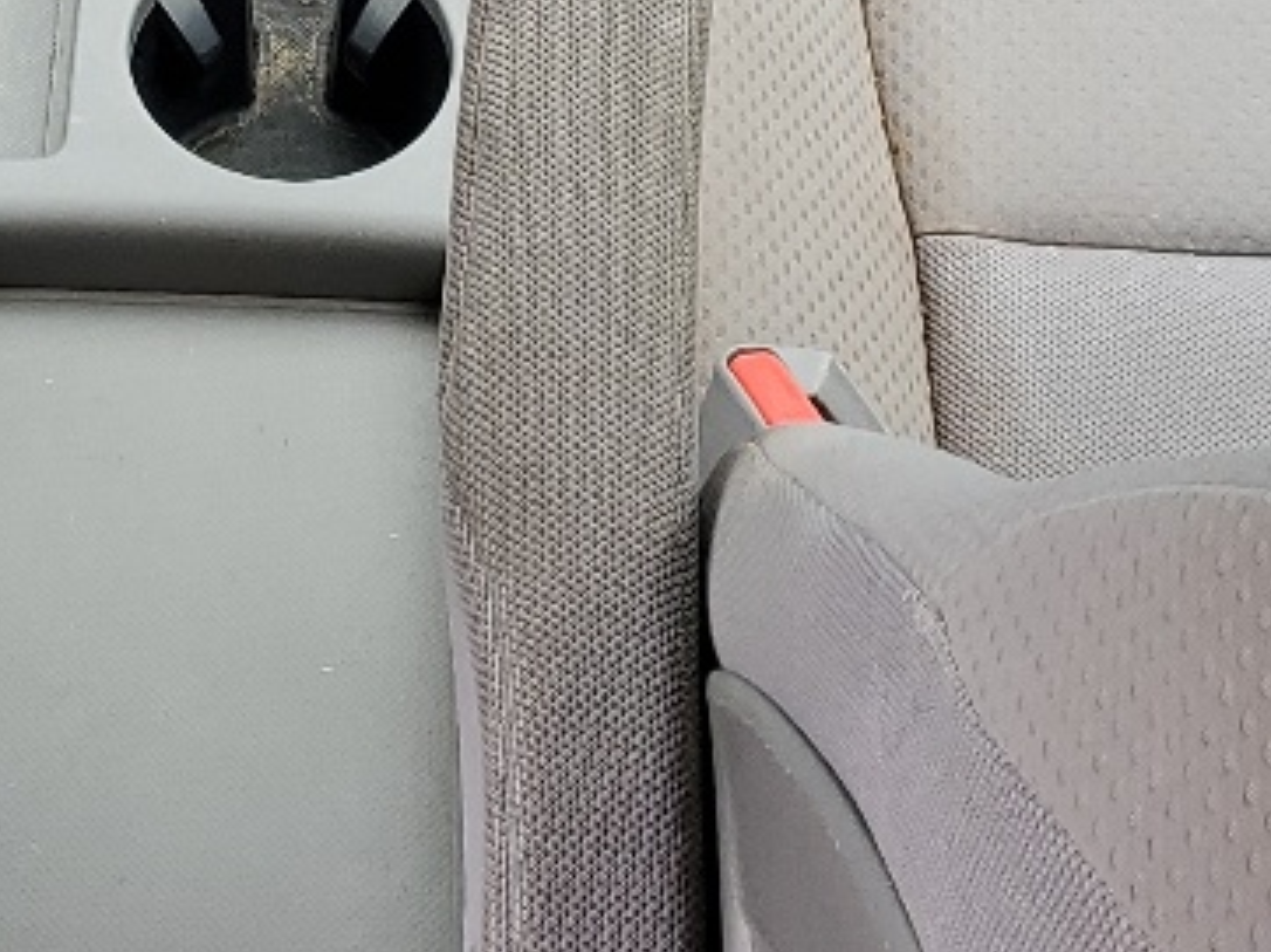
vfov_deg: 11.9
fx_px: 4220
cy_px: -748
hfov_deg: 17.0
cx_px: 204
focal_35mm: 115
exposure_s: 1/263
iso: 50
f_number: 1.5
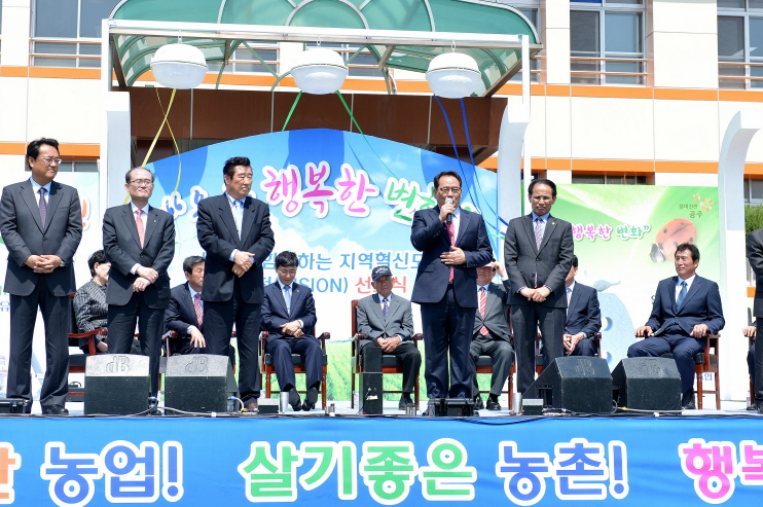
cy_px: 218
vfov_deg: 20.6
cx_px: 394
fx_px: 1397
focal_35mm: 66
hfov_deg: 30.5
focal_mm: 48
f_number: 4
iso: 100
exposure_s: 1/400
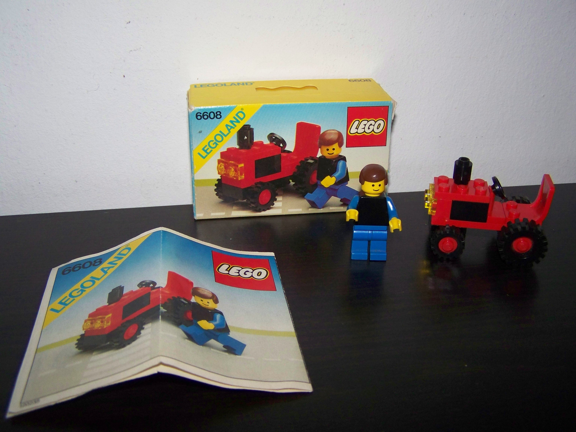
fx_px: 632
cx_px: 288
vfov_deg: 37.7
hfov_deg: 49.0
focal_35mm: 38
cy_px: 216
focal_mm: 6.3
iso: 200
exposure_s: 1/30
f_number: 2.8
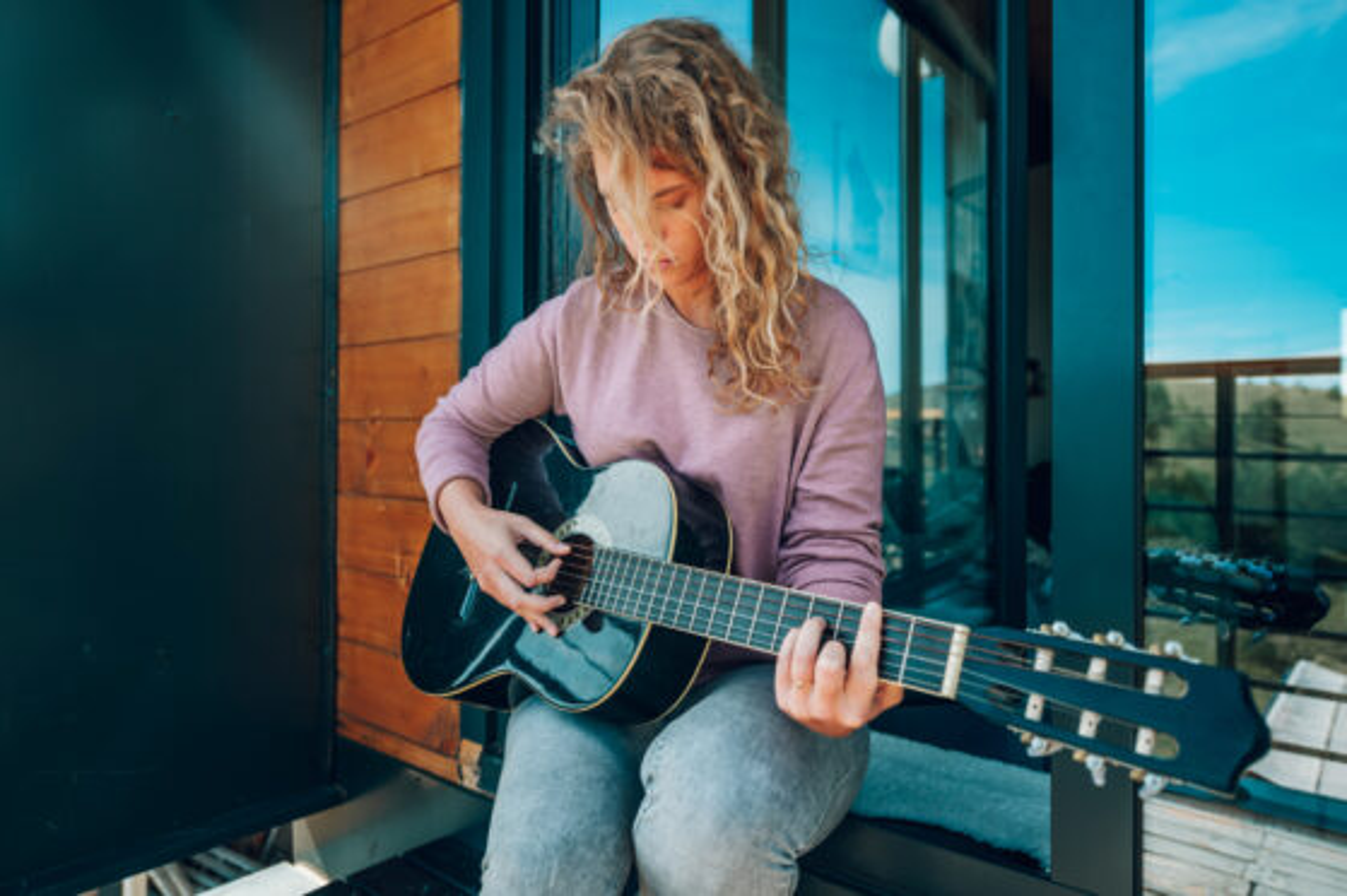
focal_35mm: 24
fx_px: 897
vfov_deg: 53.1
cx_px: 674
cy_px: 448
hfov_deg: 73.8
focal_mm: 24
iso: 50
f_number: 2.8
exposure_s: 1/250
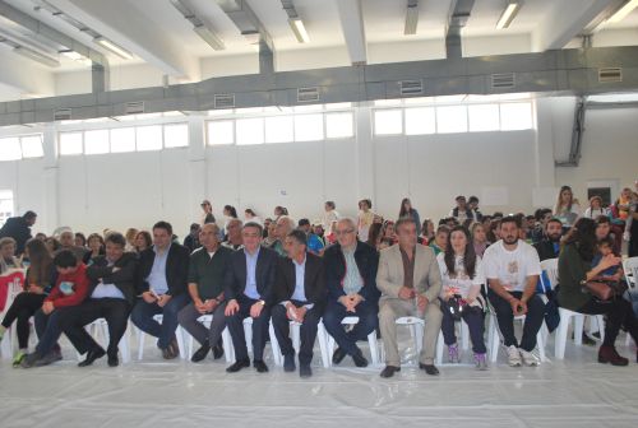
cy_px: 214
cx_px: 319
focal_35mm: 27
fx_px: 480
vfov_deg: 48.2
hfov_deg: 67.3
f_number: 3.5
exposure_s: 1/125
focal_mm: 18
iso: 200
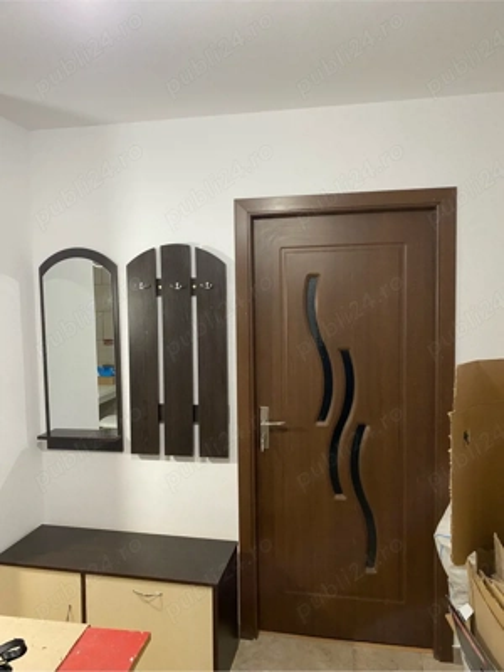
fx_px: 505
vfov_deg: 67.3
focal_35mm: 26
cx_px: 252
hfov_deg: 53.1
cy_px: 336
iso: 160
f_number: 1.8
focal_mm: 4.25
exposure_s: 1/50
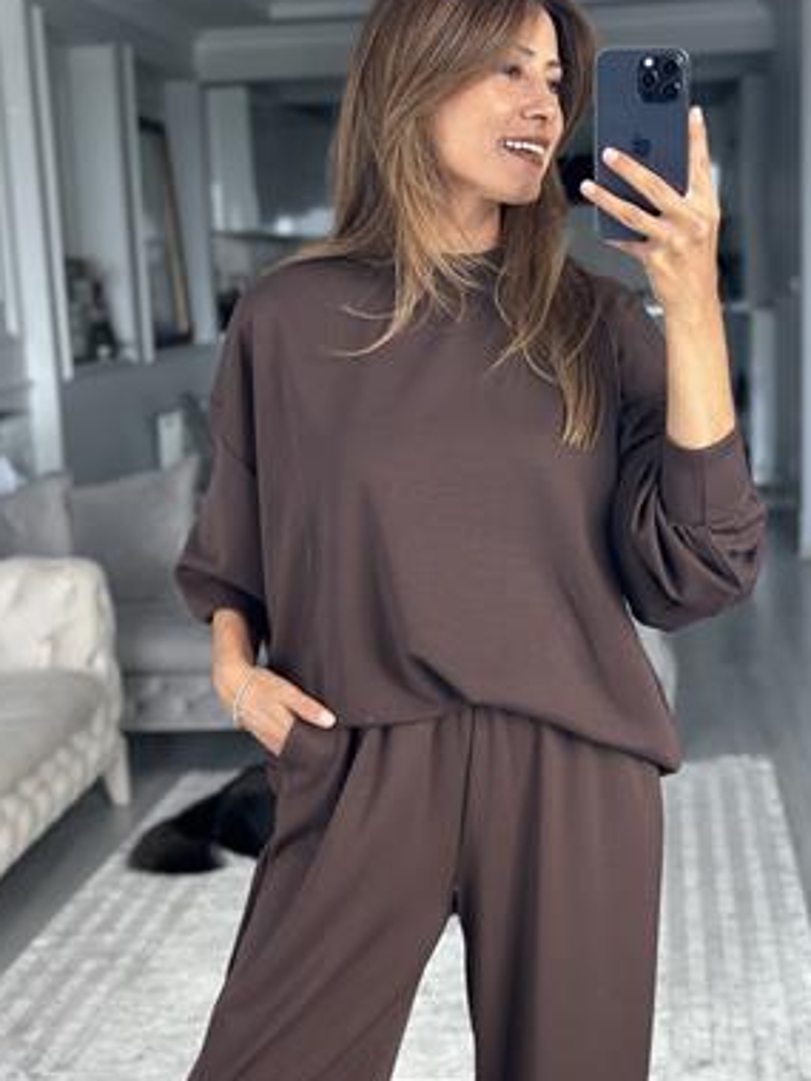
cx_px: 478
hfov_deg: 22.9
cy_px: 586
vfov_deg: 30.3
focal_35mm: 64
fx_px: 1999
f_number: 1.78
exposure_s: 1/171
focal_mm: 6.86
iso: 100
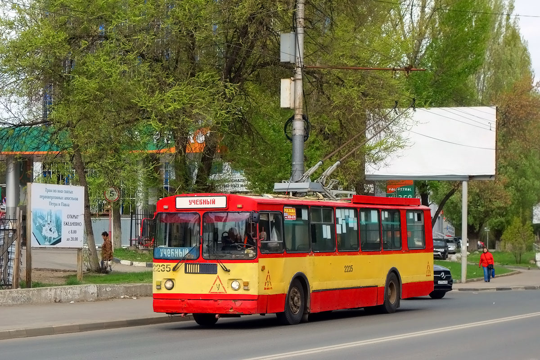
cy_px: 180
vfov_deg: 16.5
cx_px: 270
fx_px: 1245
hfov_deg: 24.5
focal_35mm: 83
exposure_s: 1/500
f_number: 4.5
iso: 125
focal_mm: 30.81
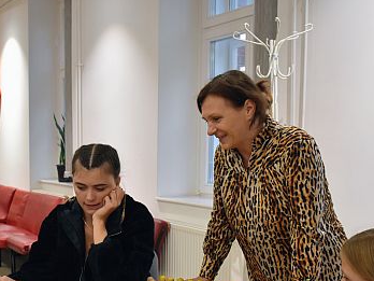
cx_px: 118
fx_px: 573
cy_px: 209
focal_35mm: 53
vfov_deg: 27.2
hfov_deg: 35.7
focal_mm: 20
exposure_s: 1/125
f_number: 3.8
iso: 800
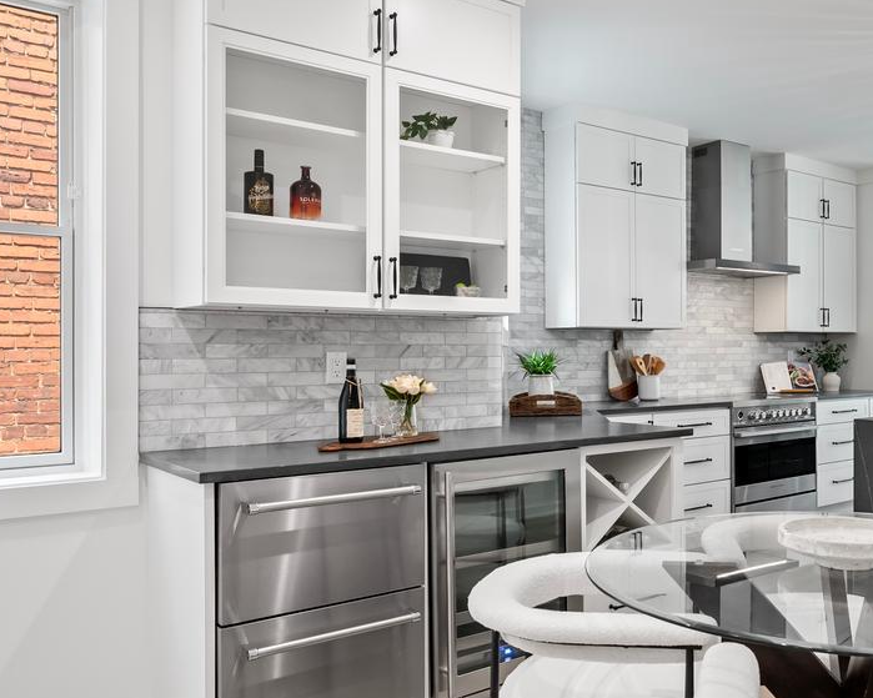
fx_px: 853
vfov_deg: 44.5
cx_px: 648
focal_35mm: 33
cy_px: 360
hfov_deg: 52.0
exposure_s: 1/30
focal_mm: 12
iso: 800
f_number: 4
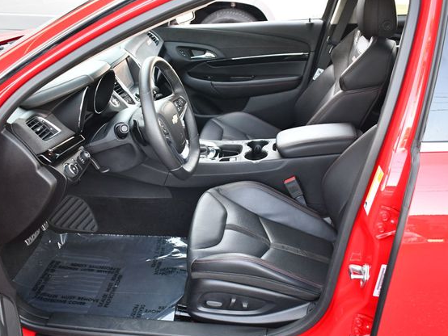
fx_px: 518
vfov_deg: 36.0
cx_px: 210
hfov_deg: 46.8
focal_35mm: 40
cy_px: 170
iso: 800
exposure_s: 1/200
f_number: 3.5
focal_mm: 18
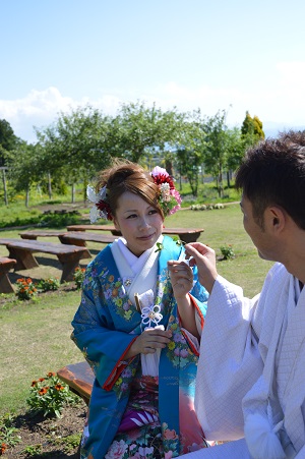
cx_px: 152
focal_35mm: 44
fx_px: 554
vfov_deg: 45.0
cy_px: 230
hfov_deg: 30.8
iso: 400
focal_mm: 29
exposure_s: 1/1250
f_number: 5
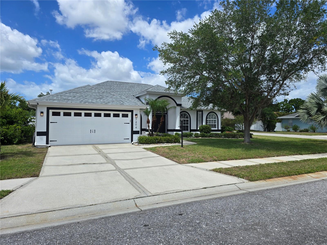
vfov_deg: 58.9
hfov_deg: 73.9
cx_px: 164
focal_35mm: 23
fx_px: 217
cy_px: 122
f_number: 1.7
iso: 12
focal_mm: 6.3
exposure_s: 1/1132
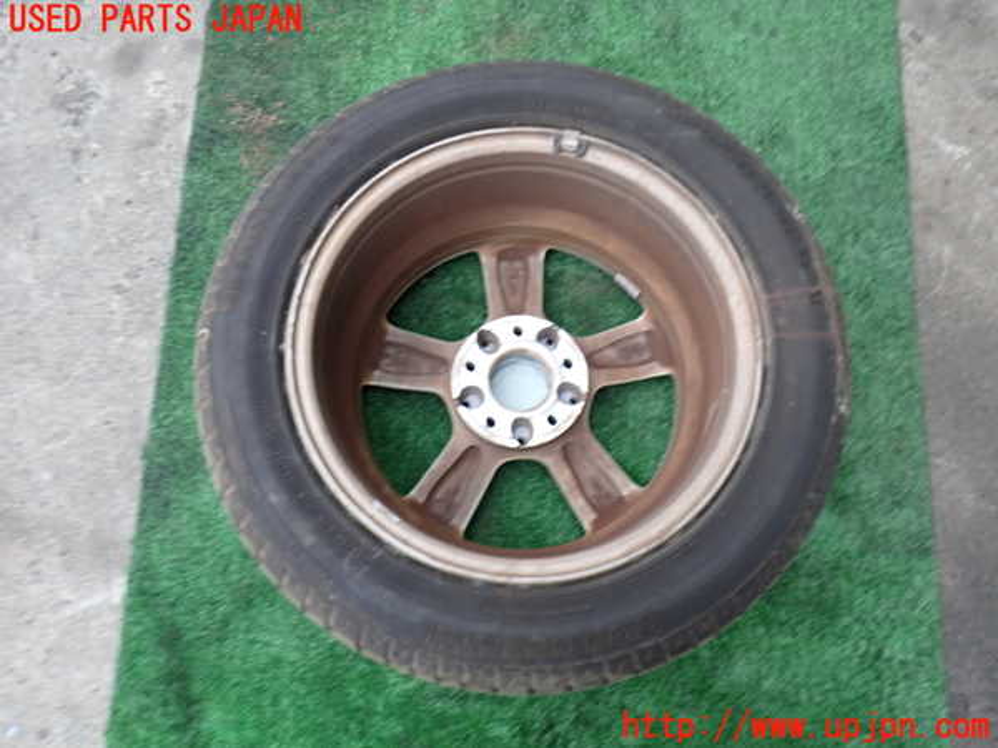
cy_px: 374
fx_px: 865
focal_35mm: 30
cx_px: 499
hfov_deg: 60.0
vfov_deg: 46.8
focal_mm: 5.4
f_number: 2.3
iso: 200
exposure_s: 1/30
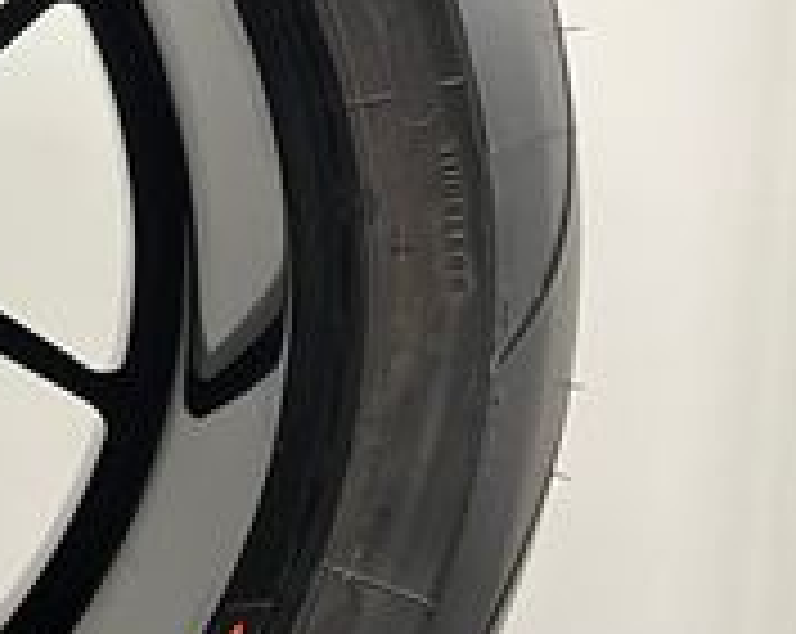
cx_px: -544
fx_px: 2164
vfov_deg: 16.7
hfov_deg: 17.7
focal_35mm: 92
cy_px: 261
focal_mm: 5.1
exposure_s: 1/50
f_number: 1.6
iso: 320
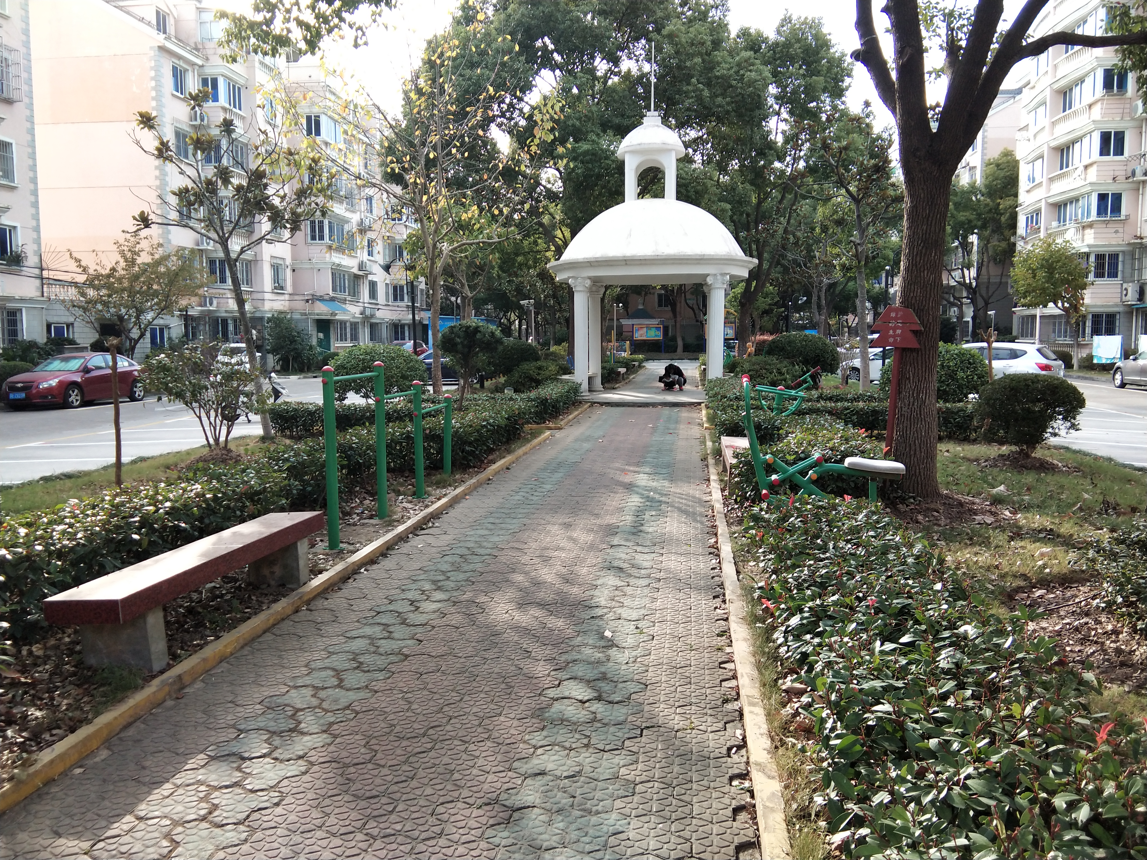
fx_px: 1027
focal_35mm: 31
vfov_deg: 45.4
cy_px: 430
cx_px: 574
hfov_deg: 58.4
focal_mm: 3.69
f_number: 2.2
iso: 50
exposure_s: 1/157
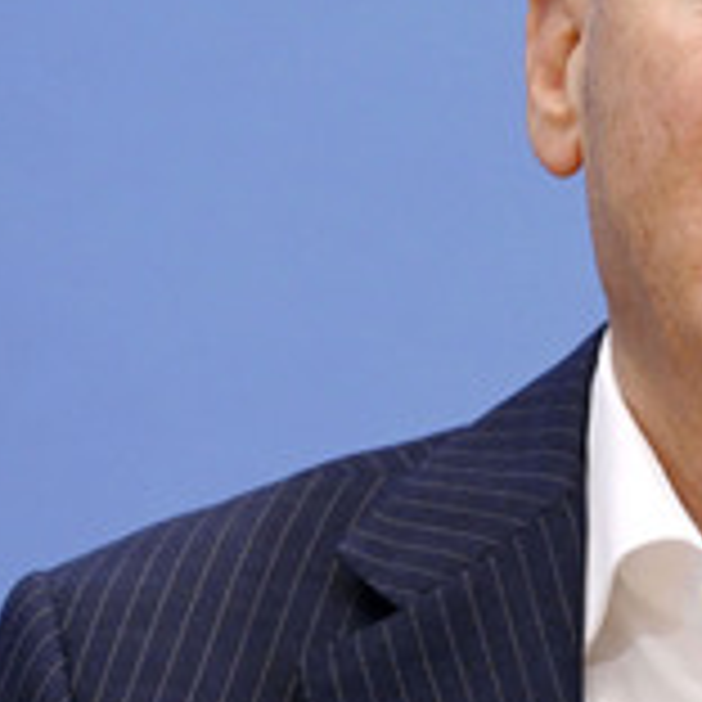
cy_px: 292
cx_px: 835
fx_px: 9866
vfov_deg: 4.1
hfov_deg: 4.1
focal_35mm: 430
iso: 4000
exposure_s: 1/800
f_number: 6.3
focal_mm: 175
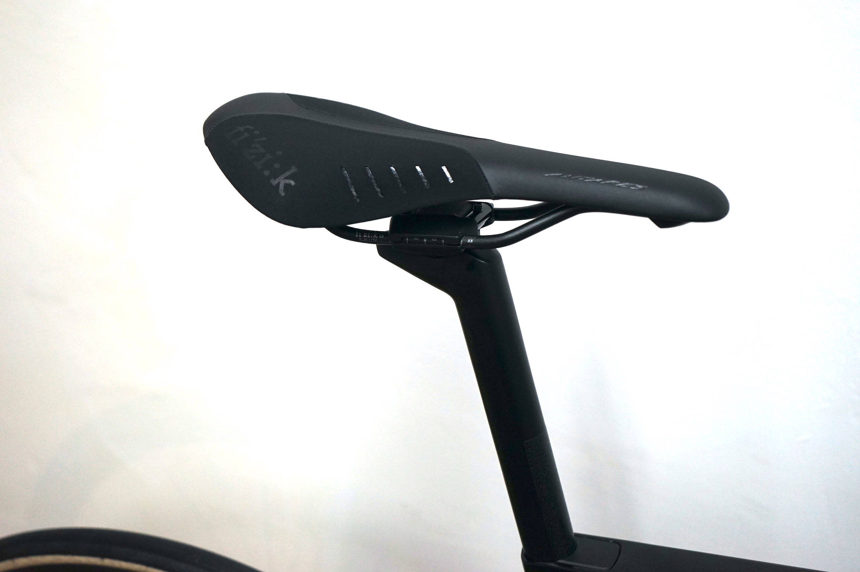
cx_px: 430
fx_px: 1002
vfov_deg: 31.8
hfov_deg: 46.4
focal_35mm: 42
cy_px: 286
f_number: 4.5
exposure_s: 1/160
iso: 1250
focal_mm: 42
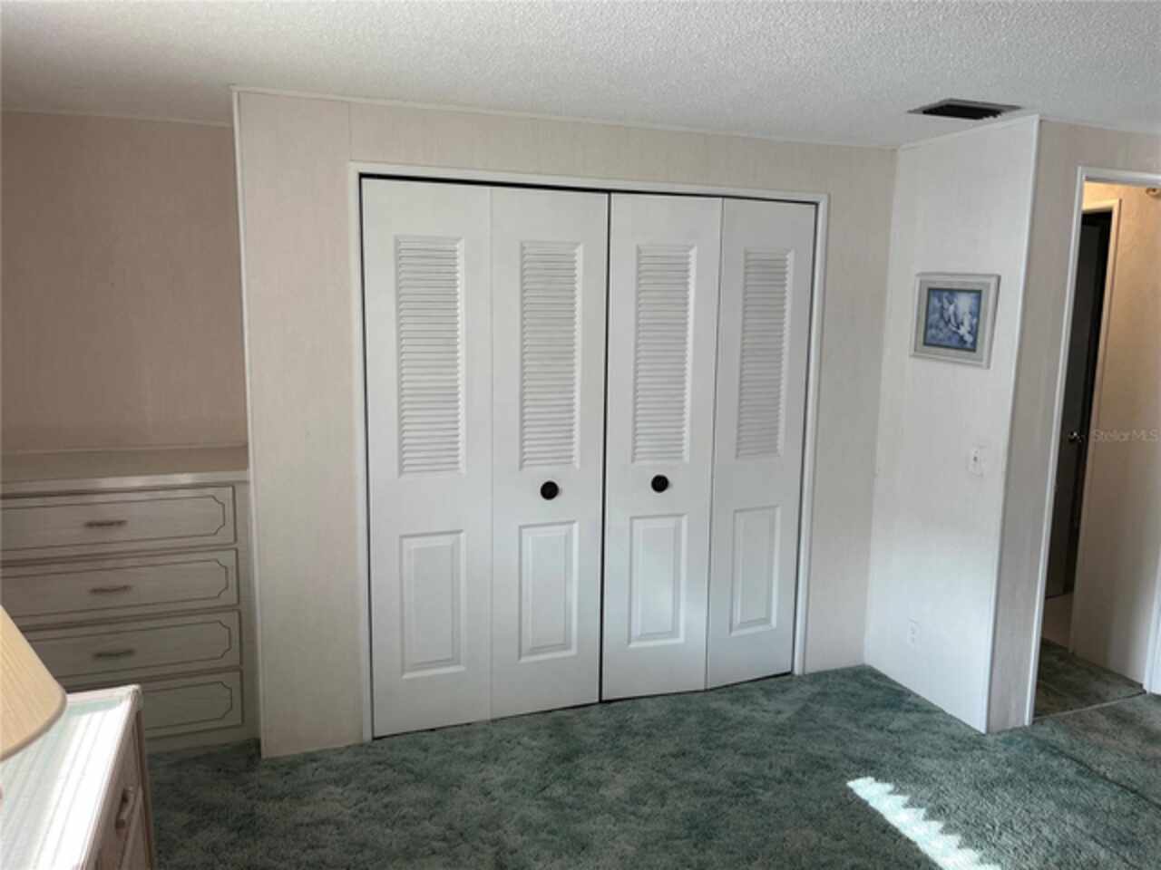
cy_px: 435
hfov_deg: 67.3
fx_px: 872
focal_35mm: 26
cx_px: 580
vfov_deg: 53.1
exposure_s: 1/120
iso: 64
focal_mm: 5.1
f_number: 1.6
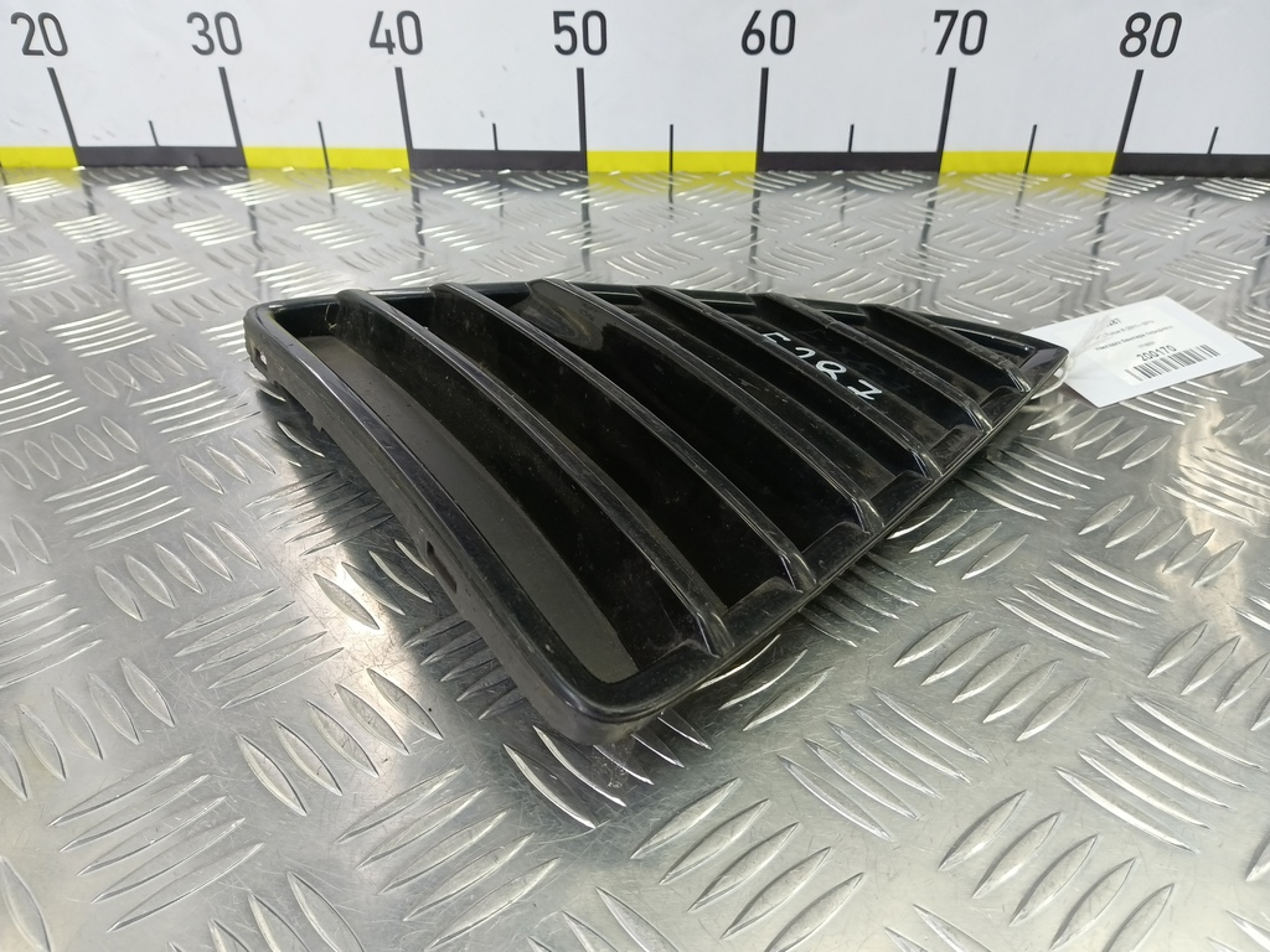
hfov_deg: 73.9
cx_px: 635
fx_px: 844
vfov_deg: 58.9
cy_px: 476
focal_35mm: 23
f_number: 1.6
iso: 161
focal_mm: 4.11
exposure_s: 1/50
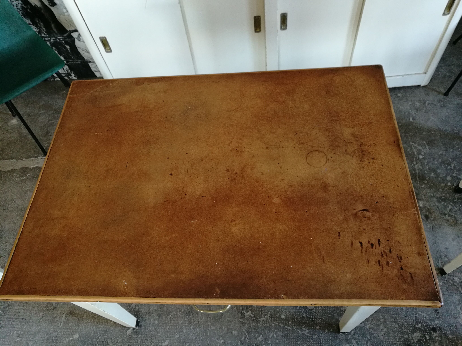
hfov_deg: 65.3
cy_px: 173
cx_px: 231
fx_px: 360
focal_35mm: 27
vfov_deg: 51.4
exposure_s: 1/33.3
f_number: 2.2
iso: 250
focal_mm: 4.5
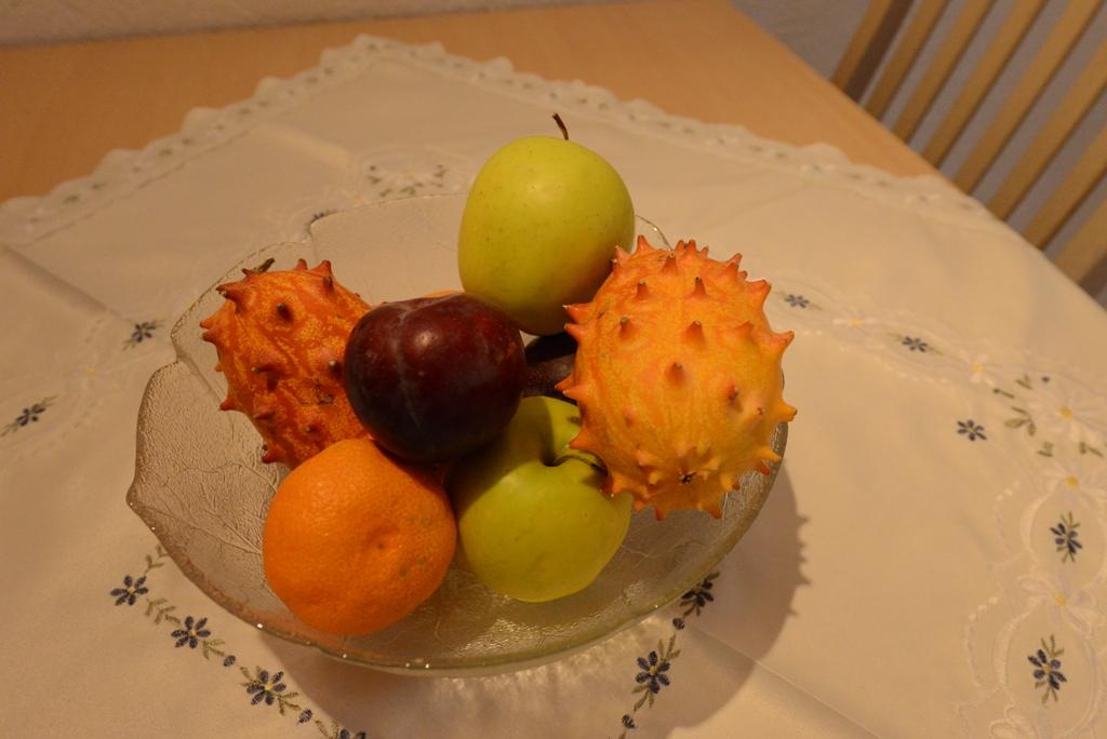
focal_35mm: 24
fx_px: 738
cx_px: 554
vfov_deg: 53.2
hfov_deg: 73.7
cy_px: 370
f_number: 8
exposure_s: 1/250
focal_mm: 24
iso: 6400
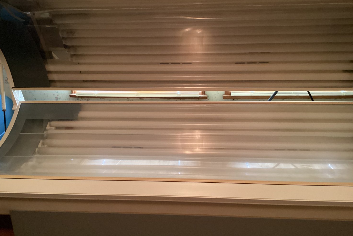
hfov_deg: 57.2
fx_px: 324
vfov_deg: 40.0
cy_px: 115
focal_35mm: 33
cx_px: 174
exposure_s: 1/30
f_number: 2.4
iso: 640
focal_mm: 3.3
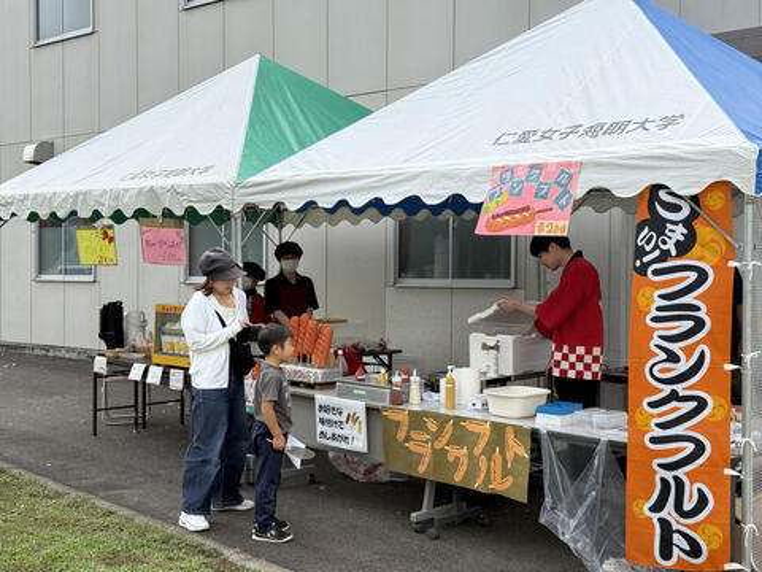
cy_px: 286
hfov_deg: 39.7
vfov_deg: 30.3
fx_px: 1057
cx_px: 381
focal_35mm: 48
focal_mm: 6.76
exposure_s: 1/1838
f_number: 1.78
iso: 64
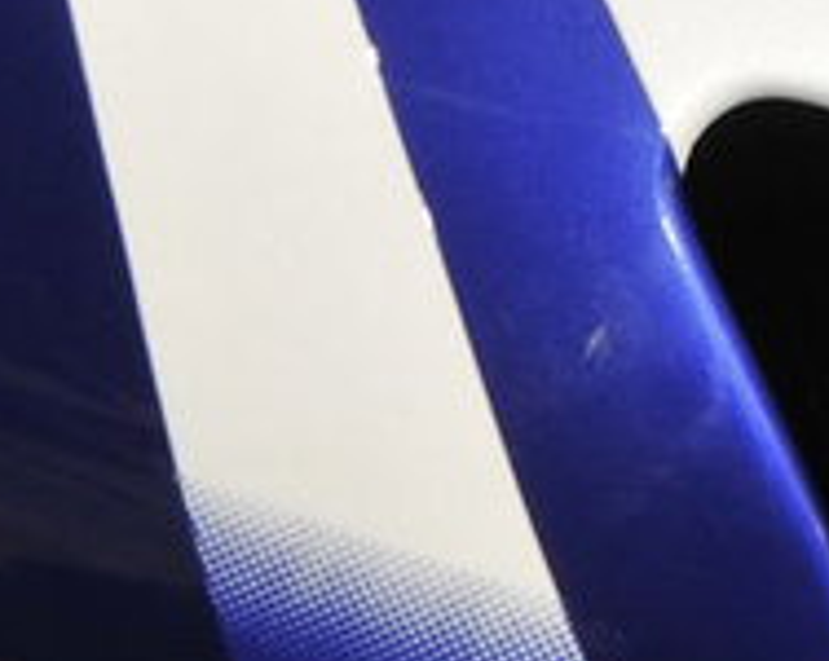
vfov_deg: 7.1
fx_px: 4706
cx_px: 2919
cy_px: -1401
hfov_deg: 7.9
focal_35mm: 192
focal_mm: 24
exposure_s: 1/250
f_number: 14
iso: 160
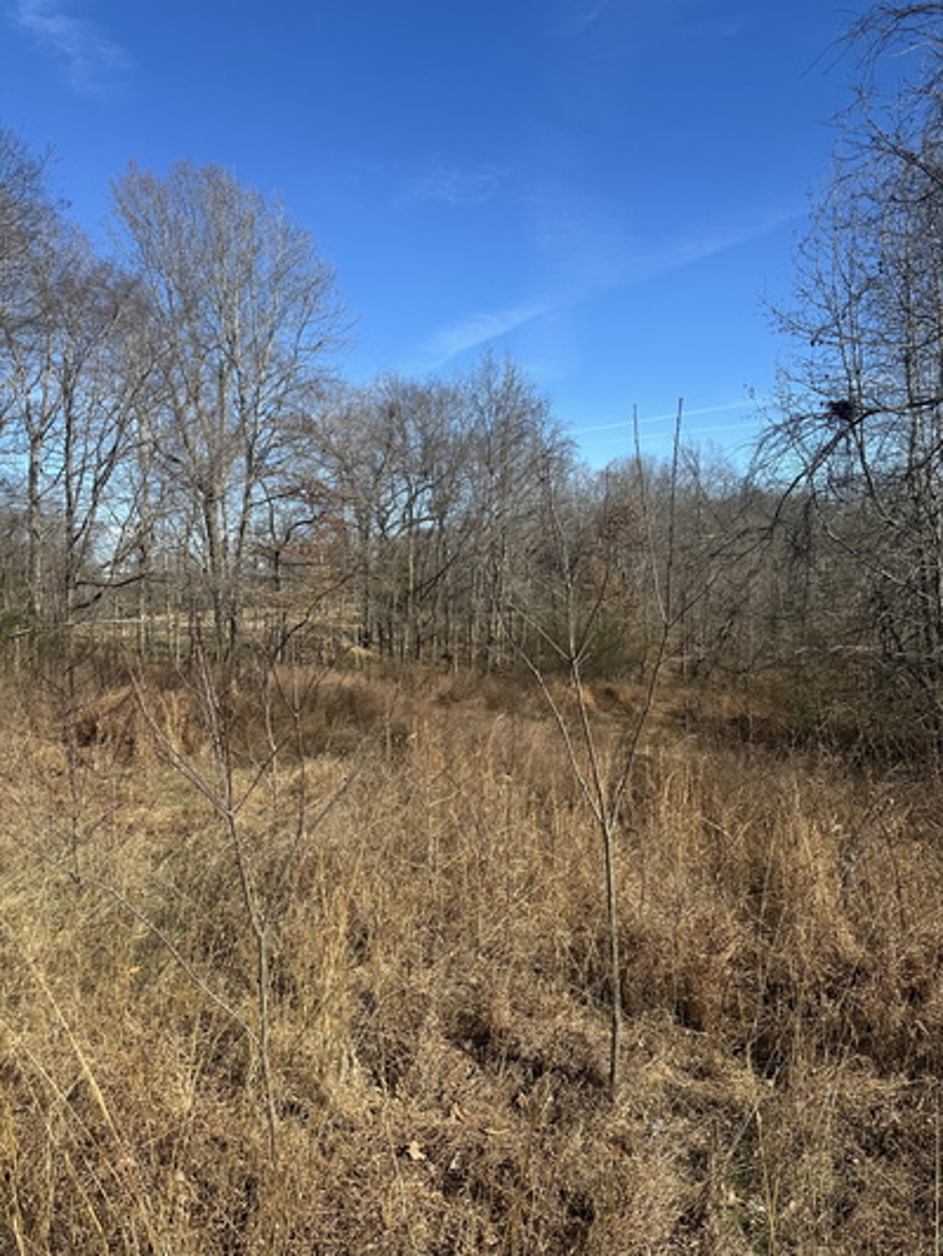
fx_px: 871
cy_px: 628
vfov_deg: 71.6
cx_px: 472
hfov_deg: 56.8
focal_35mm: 24
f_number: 1.78
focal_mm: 6.86
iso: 80
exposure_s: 1/2967
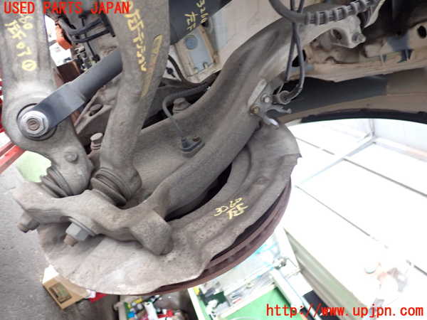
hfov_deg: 60.0
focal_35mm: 30
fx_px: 370
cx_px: 214
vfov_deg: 46.8
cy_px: 160
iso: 320
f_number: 2.3
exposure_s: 1/30
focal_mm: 5.4
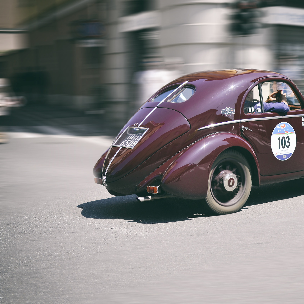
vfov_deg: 25.5
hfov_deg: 25.2
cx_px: 230
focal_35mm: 68
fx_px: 672
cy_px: 152
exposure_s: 1/3200
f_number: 2.5
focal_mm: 35
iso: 100
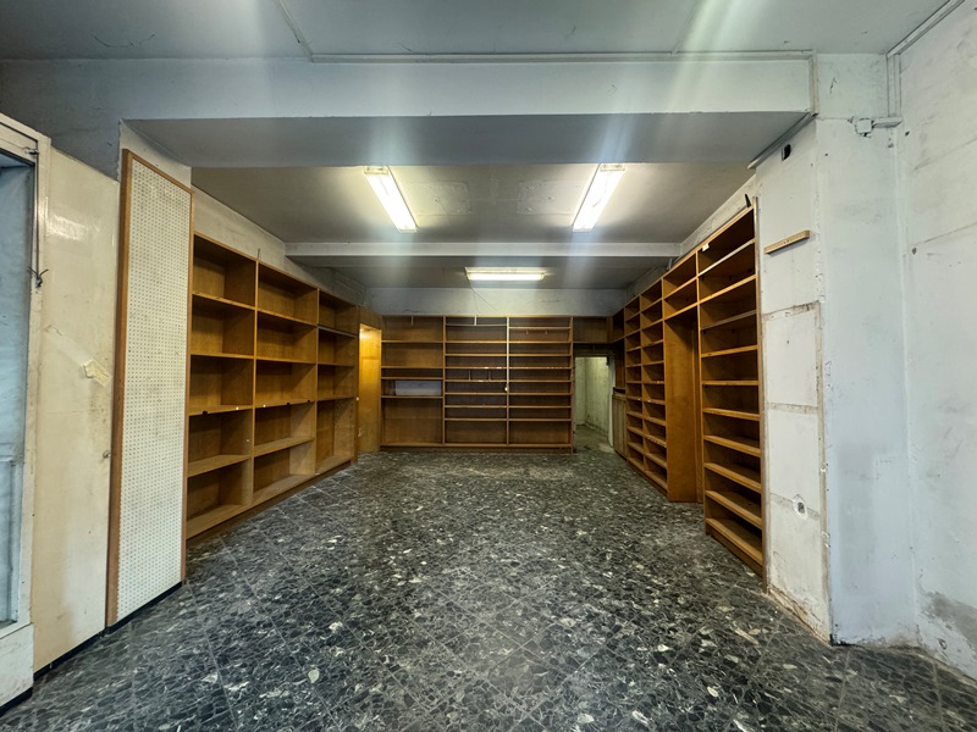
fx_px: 395
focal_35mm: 14
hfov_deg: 102.1
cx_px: 488
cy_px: 366
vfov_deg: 85.7
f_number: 2.2
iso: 250
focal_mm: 2.22
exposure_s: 1/50
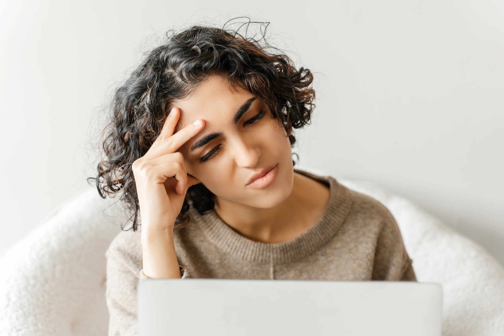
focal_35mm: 67
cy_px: 168
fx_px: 938
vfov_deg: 20.3
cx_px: 252
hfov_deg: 30.1
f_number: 2.8
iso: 1000
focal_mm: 67
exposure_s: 1/250
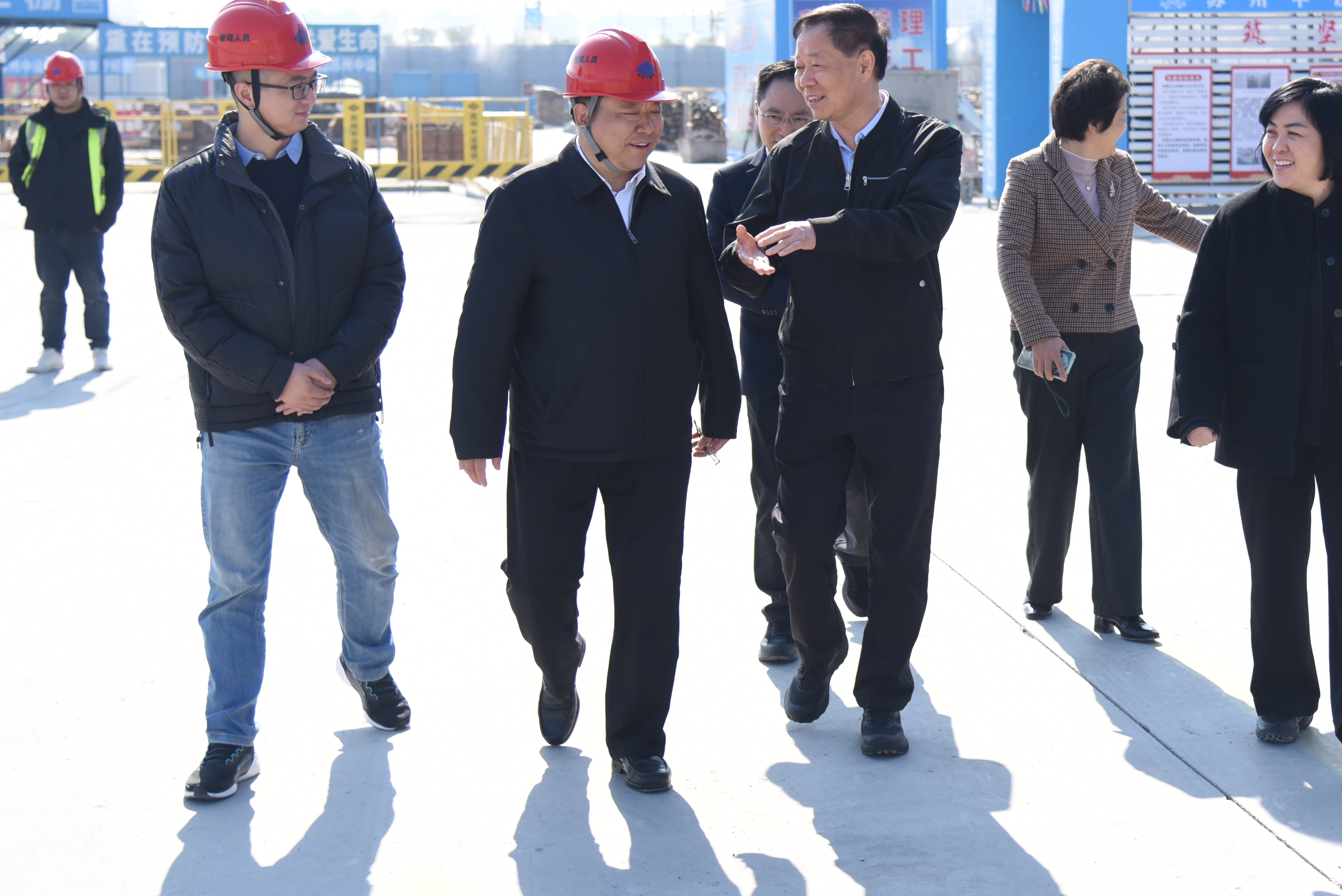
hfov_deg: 29.5
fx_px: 2536
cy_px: 235
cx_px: 824
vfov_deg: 19.9
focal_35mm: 68
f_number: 4
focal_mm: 44
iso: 1000
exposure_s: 1/4000
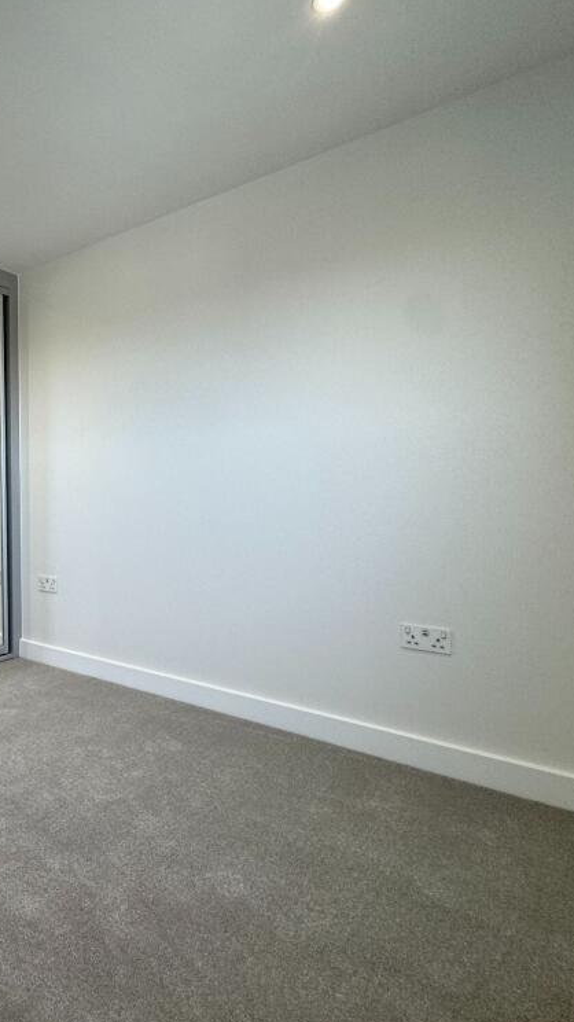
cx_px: 23
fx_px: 569
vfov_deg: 83.9
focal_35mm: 21
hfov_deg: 46.4
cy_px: 514
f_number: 2.2
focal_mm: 2.22
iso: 100
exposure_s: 1/100
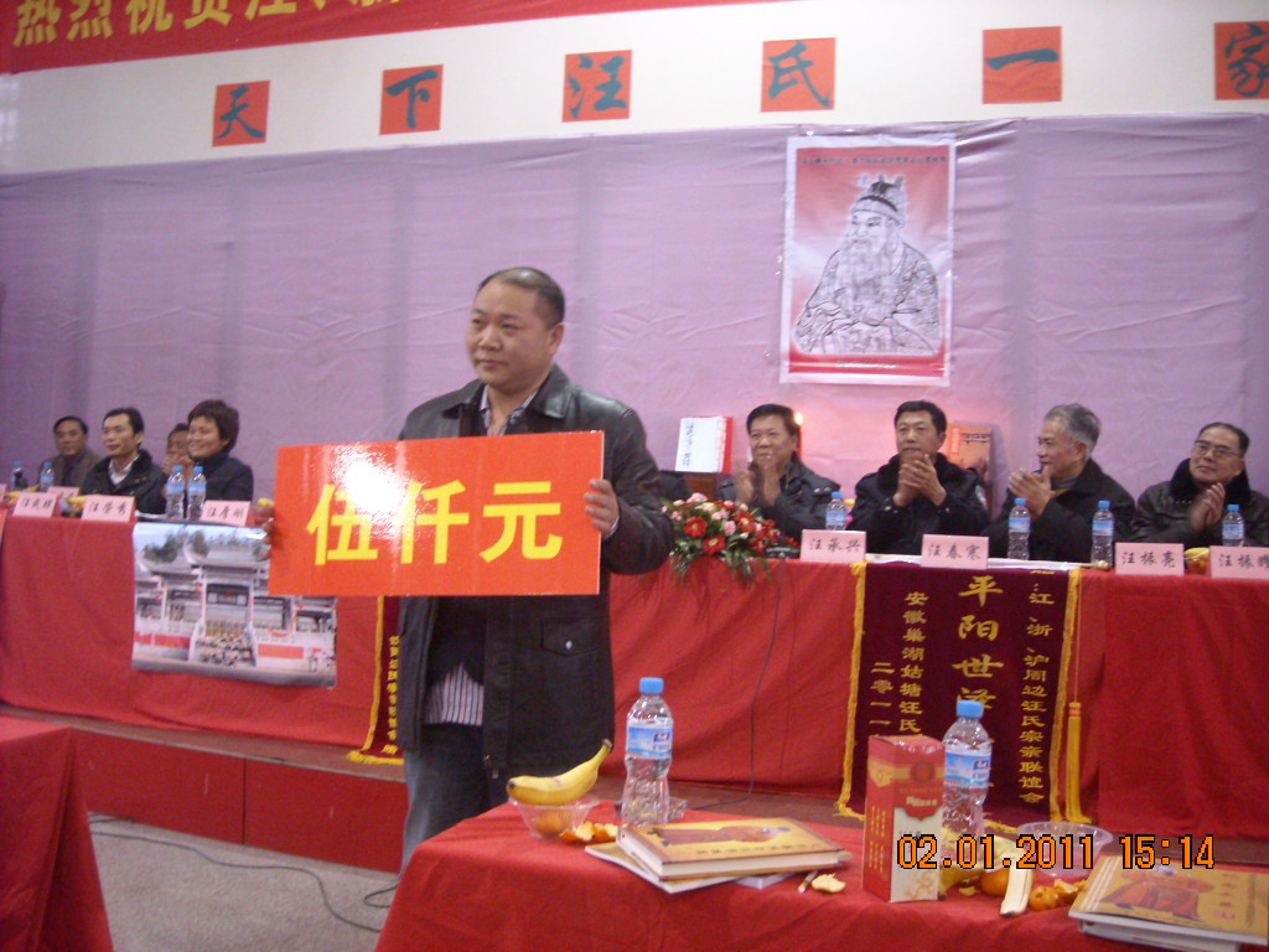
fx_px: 1283
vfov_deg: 40.7
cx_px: 634
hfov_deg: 52.6
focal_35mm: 35
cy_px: 476
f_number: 2.8
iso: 400
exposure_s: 1/11
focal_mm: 5.7
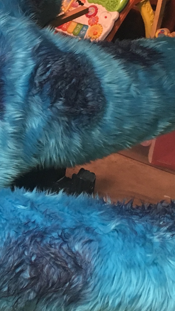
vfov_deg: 21.1
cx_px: -124
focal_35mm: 101
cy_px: 112
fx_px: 833
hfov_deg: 11.3
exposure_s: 1/30
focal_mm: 4.15
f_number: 2.2
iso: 100
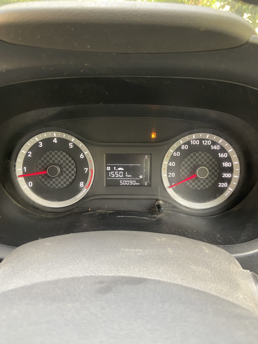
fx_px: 258
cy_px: 172
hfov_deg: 53.1
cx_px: 129
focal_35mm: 26
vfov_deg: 67.3
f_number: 1.8
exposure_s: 1/60
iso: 160
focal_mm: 4.25
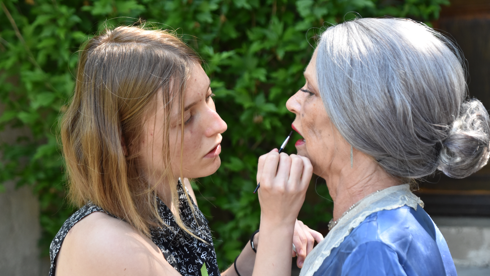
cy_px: 117
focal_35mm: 103
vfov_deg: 11.8
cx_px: 245
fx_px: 1332
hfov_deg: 20.8
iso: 800
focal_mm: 65
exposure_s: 1/250
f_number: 5
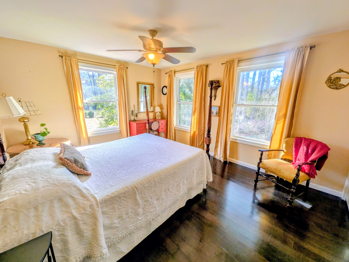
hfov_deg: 102.1
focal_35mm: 14
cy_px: 131
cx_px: 174
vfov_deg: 85.7
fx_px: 141
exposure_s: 1/105
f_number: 2.2
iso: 50
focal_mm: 1.85
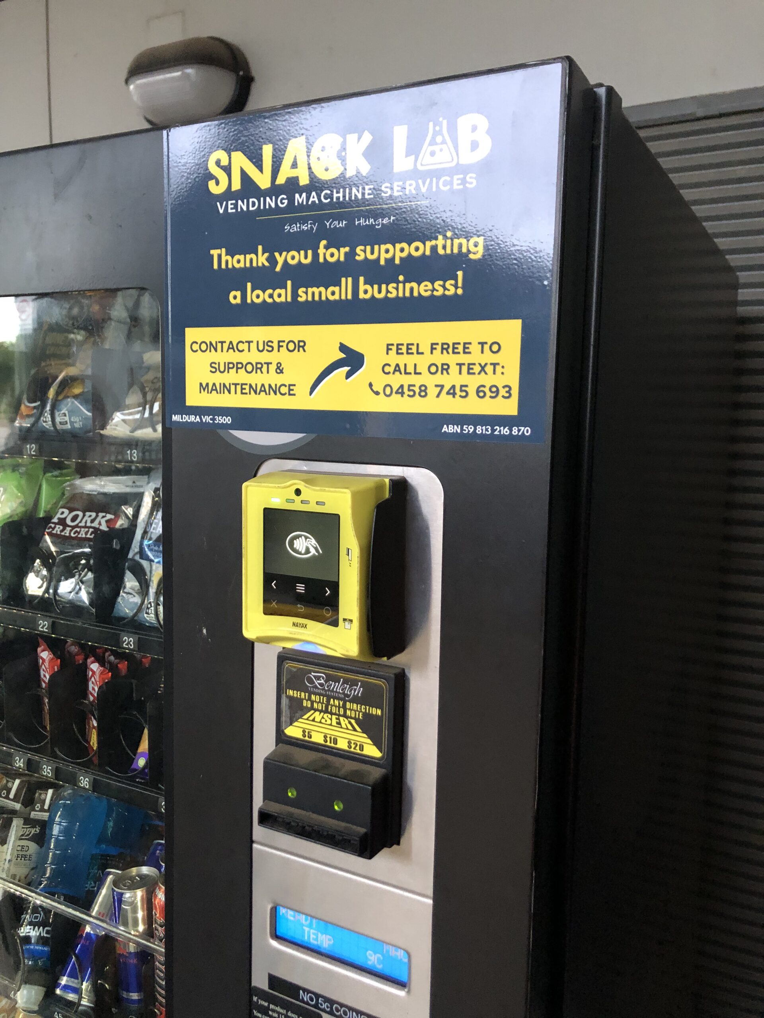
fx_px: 824
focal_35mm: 28
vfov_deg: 63.4
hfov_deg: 49.7
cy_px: 509
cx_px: 382
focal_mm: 4
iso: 100
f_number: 1.8
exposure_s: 1/10
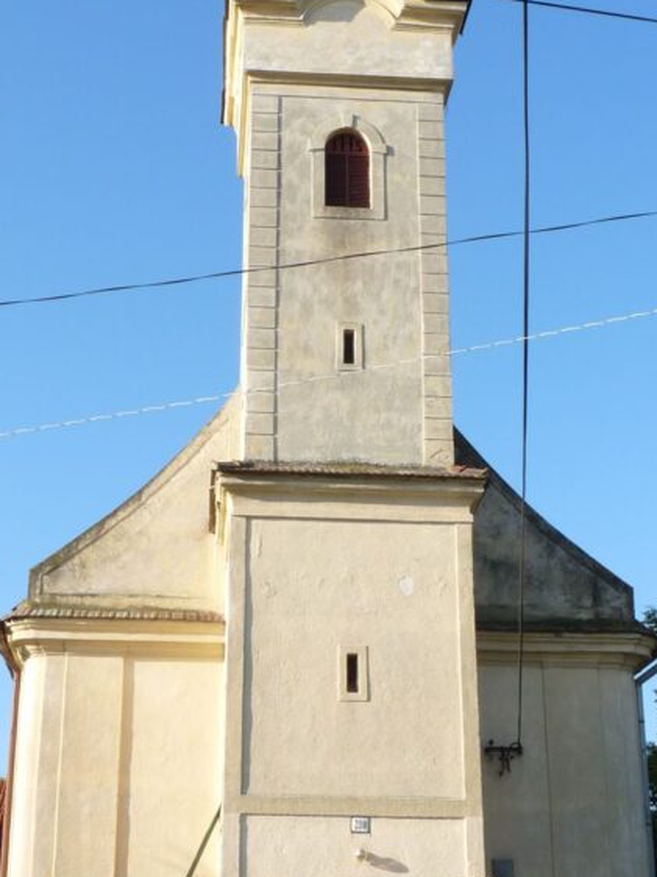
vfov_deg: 31.2
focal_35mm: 62
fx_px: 1570
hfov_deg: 23.6
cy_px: 396
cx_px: 312
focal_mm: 6
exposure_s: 1/200
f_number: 5.6
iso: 100
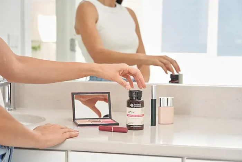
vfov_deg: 16.1
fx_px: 571
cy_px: 81
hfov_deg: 23.9
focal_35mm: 85
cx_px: 121
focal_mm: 85
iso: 1600
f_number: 7.1
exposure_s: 1/100
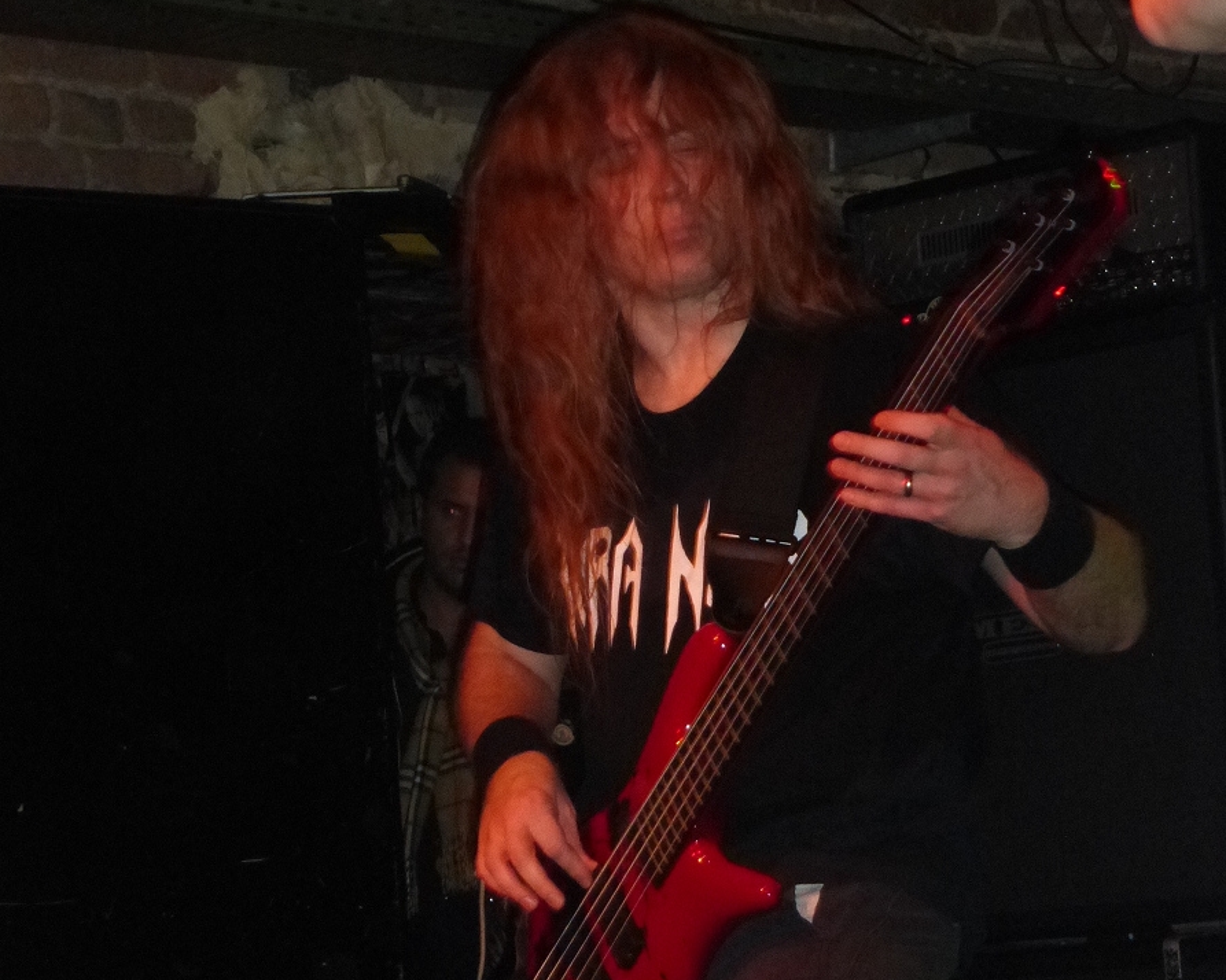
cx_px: 614
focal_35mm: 143
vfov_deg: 10.8
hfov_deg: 13.5
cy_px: 638
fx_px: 5188
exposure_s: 1/60
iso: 1000
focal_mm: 19.4
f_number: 5.3
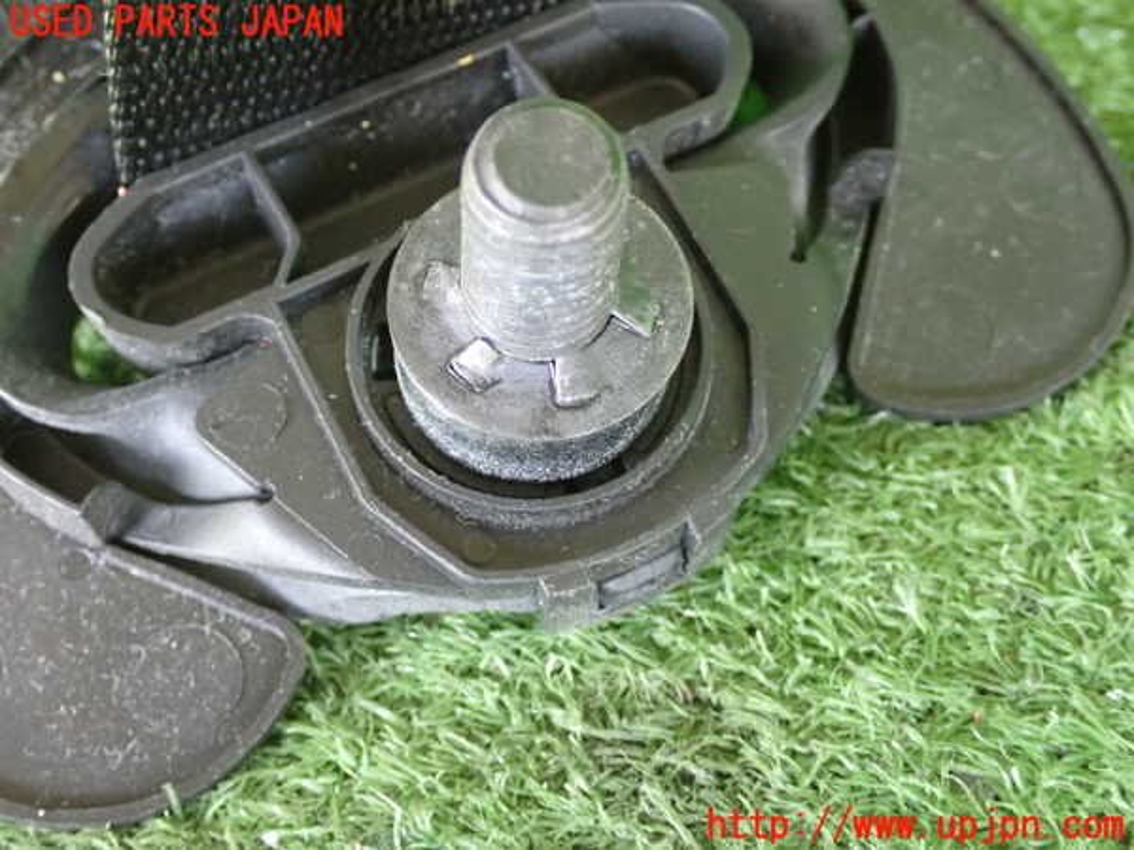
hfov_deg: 31.2
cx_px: 567
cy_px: 425
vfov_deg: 23.7
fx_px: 2031
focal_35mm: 62
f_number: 3.6
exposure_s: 1/50
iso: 1000
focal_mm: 11.09
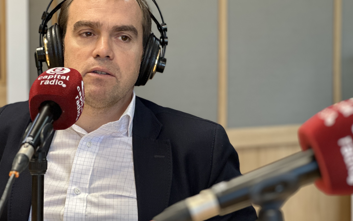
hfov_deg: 22.5
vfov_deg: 14.2
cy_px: 92
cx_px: 158
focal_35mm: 92
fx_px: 885
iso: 125
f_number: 2.8
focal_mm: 9
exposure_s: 1/33
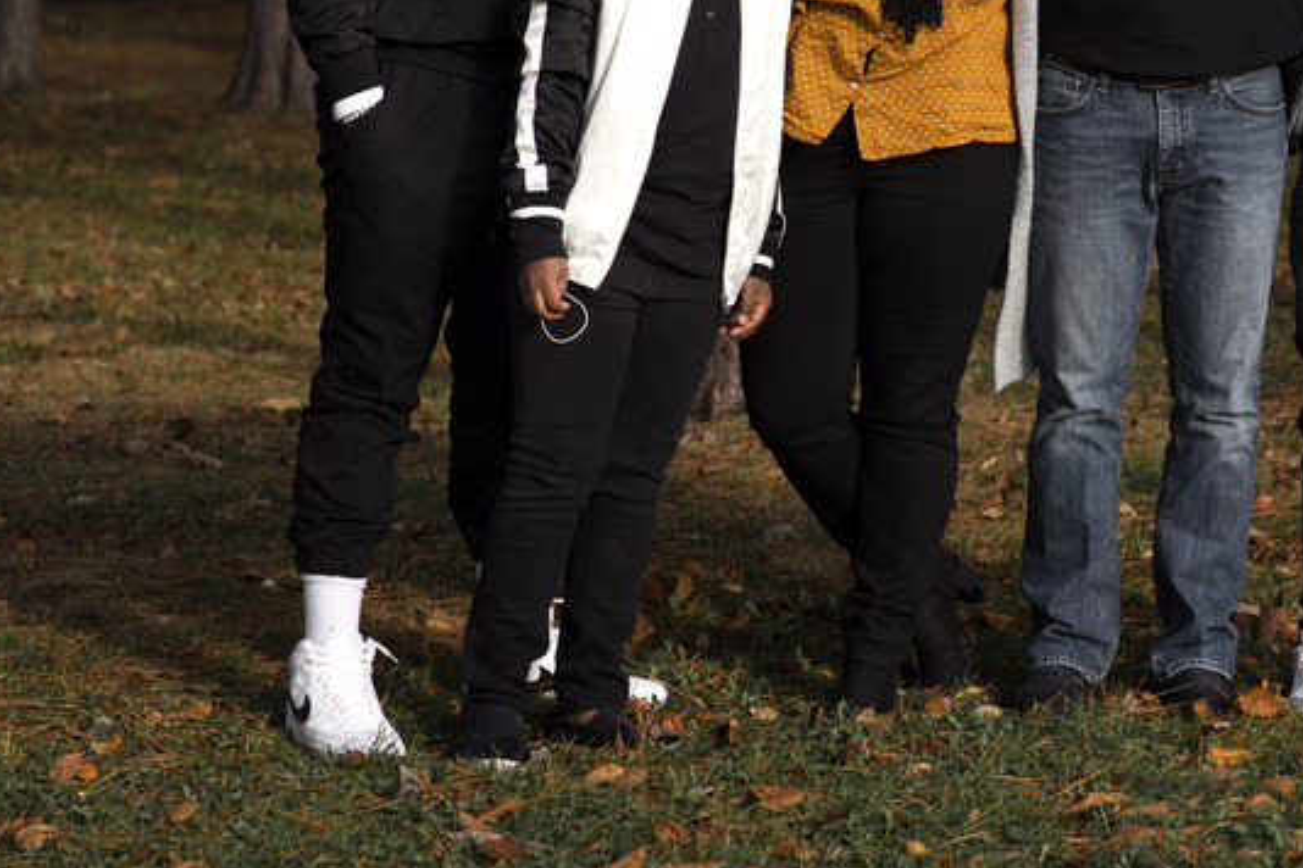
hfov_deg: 12.6
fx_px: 5899
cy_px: 84
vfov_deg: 8.4
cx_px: 964
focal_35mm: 163
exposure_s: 1/500
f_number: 5
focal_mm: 85
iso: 125
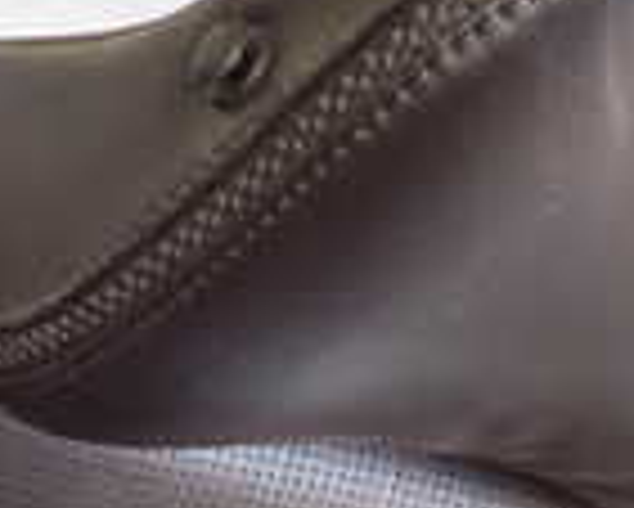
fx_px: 1953
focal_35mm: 104
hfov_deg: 18.4
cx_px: 229
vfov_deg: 14.3
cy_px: 620
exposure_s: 1/60
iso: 200
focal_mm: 4.5
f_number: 2
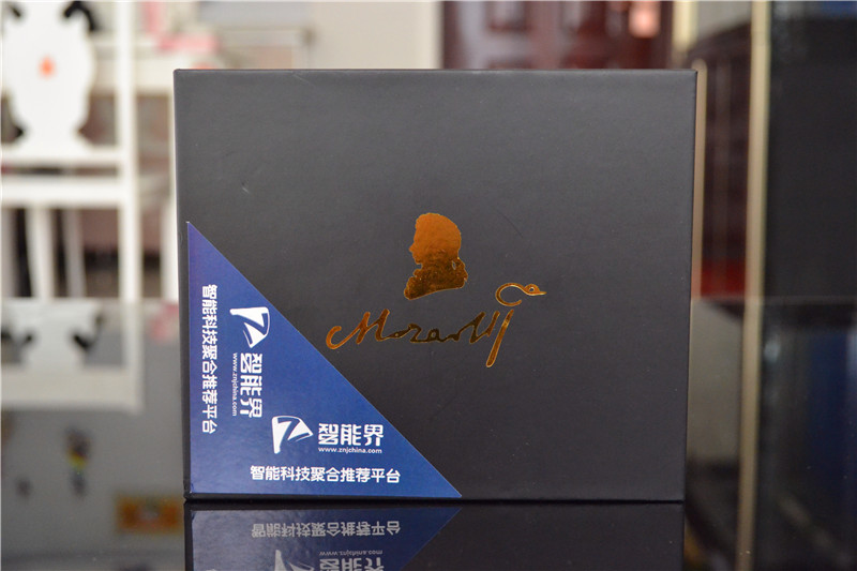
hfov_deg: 36.9
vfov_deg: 25.0
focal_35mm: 54
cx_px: 428
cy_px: 286
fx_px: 1285
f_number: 5
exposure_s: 1/60
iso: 2200
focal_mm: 36
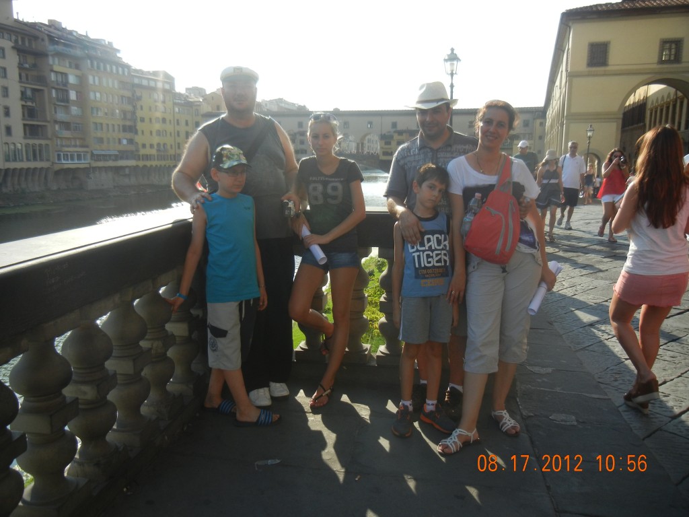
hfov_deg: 60.0
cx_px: 344
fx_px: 597
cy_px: 258
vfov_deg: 46.8
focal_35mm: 30
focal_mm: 5.4
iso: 160
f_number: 3.5
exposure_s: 1/752
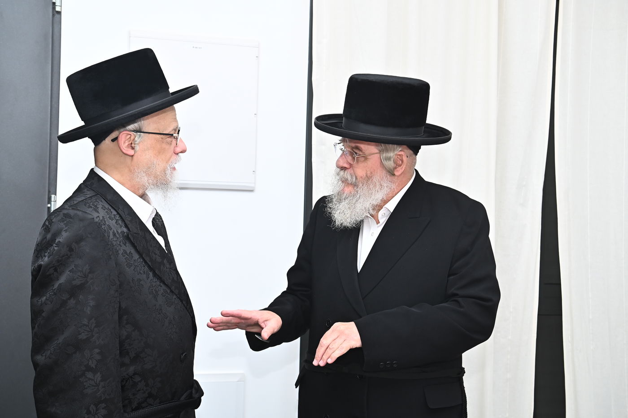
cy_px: 209
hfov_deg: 39.6
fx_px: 872
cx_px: 314
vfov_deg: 27.0
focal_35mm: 50
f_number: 7.1
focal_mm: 50
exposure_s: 1/200
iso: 1250
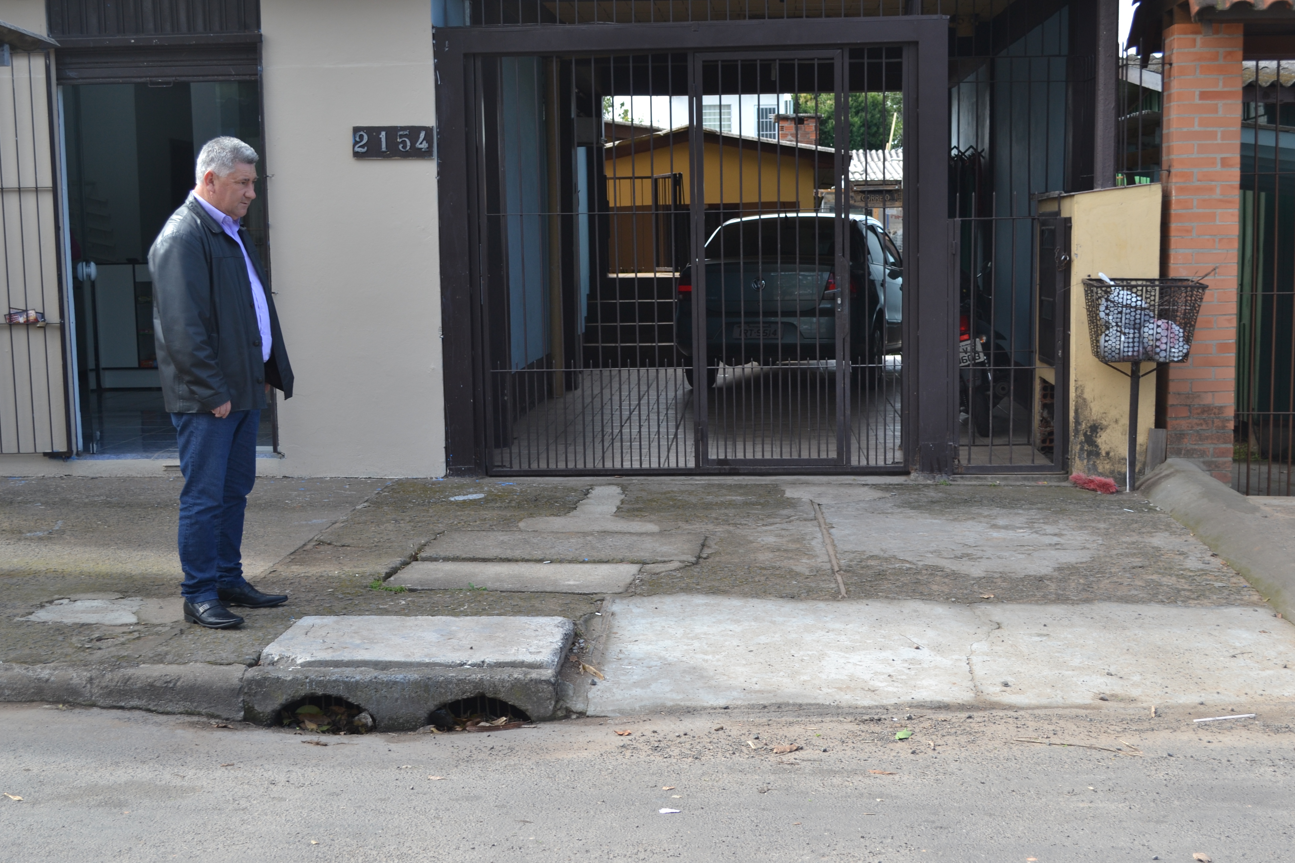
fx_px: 1727
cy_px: 460
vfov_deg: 28.1
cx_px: 653
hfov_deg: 41.1
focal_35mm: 48
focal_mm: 30
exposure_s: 1/125
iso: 125
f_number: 5.6
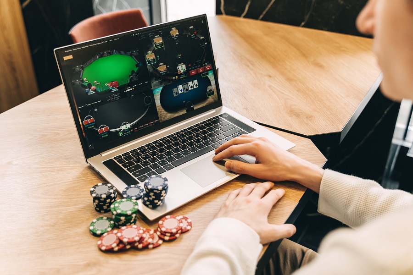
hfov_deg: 50.7
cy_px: 138
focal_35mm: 38
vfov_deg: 35.1
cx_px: 206
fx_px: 436
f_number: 3.2
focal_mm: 38
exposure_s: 1/100
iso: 320
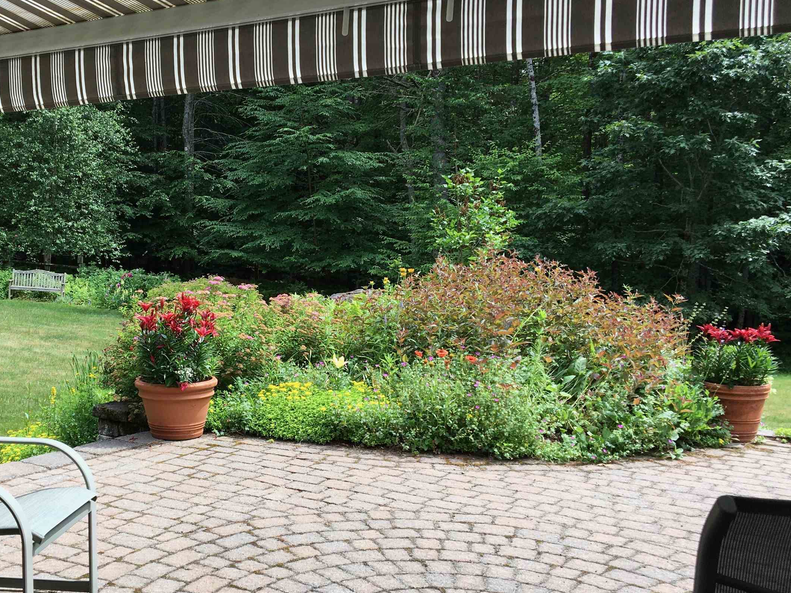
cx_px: 266
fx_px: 960
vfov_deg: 34.3
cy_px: 327
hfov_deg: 44.2
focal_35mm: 42
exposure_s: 1/472
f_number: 2.2
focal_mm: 4.15
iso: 25
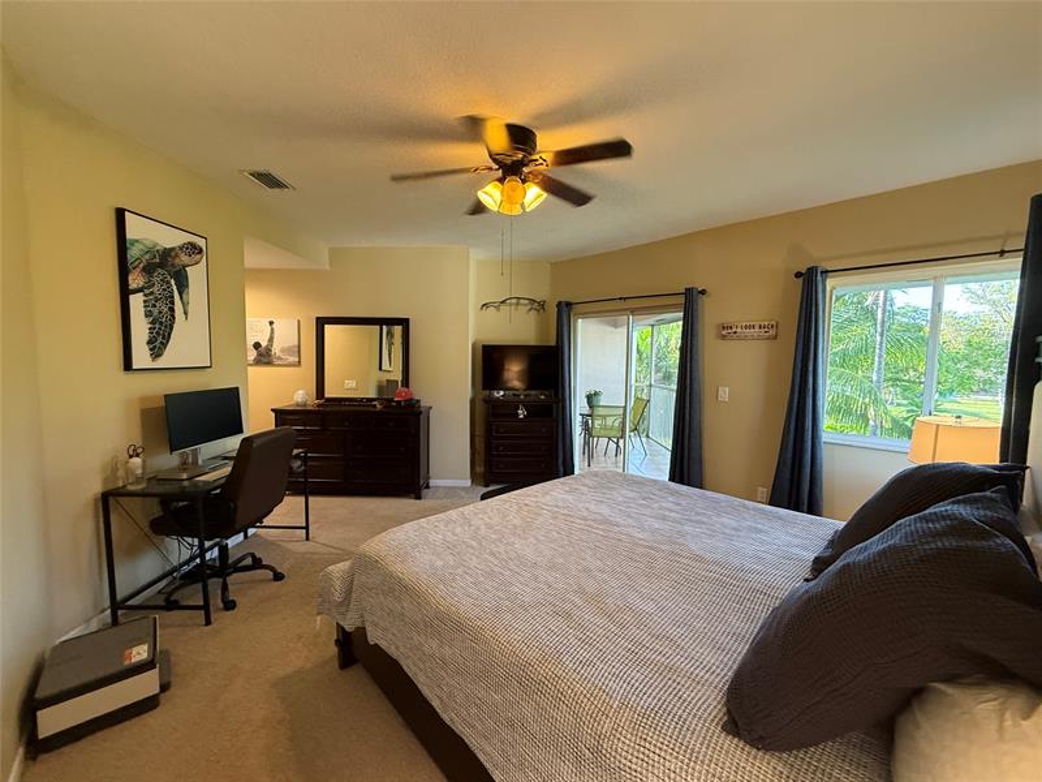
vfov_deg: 85.7
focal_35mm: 14
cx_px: 521
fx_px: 421
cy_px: 391
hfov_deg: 102.1
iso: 320
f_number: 2.2
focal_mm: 2.22
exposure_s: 1/60
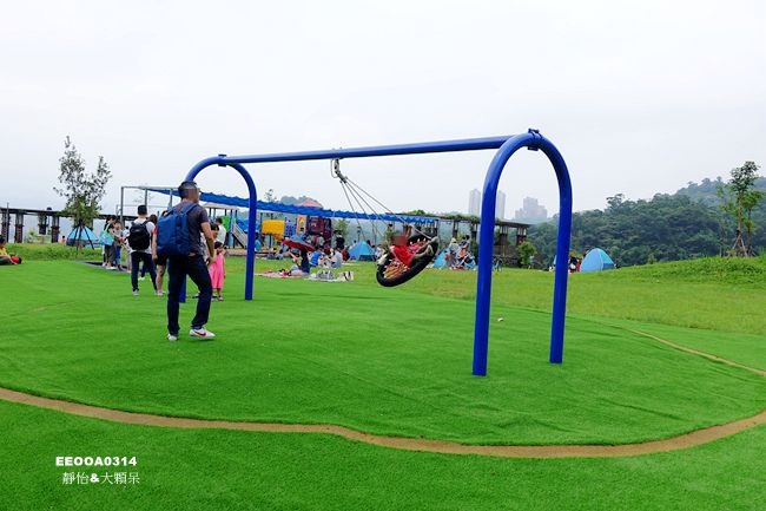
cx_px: 383
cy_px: 256
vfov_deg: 42.3
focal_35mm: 31
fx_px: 659
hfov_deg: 60.3
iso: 125
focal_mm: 11.33
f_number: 4
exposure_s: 1/640
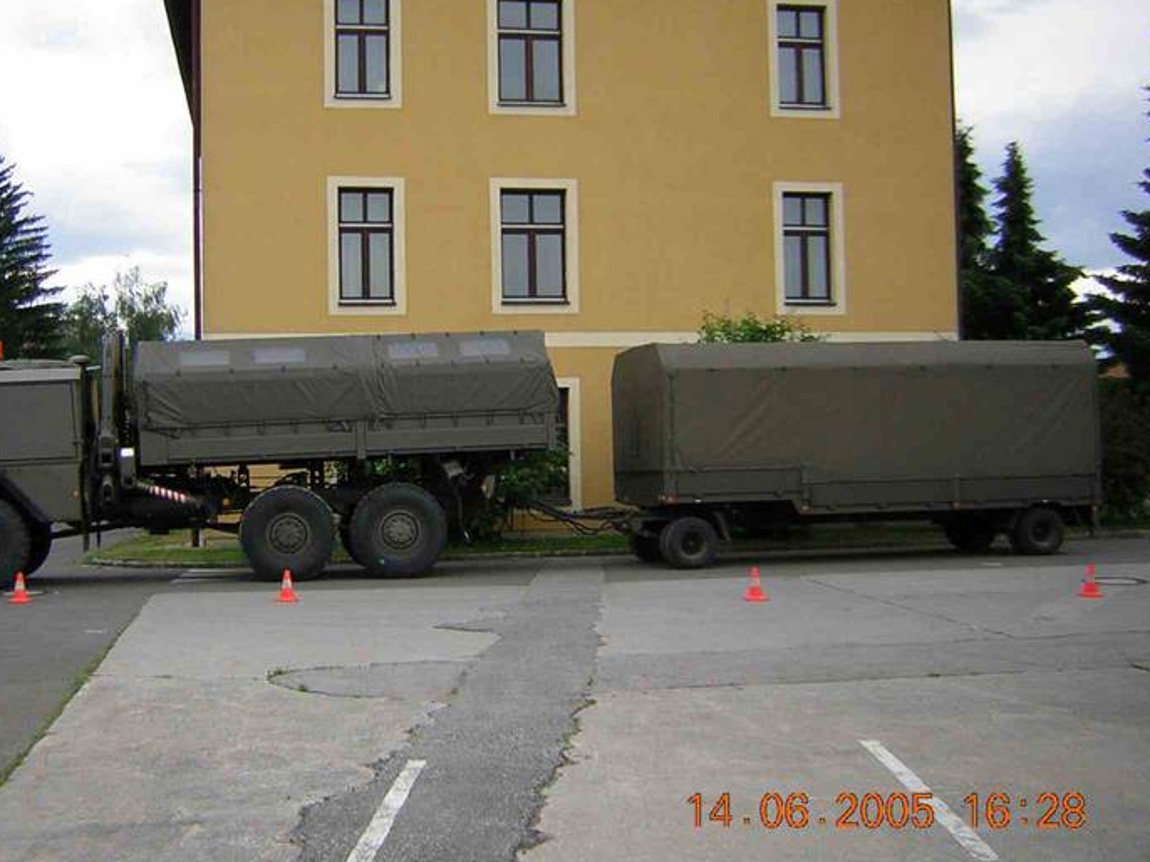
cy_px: 413
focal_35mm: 42
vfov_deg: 34.3
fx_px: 1395
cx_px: 491
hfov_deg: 44.7
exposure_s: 1/241
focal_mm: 4.7
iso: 50
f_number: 2.6
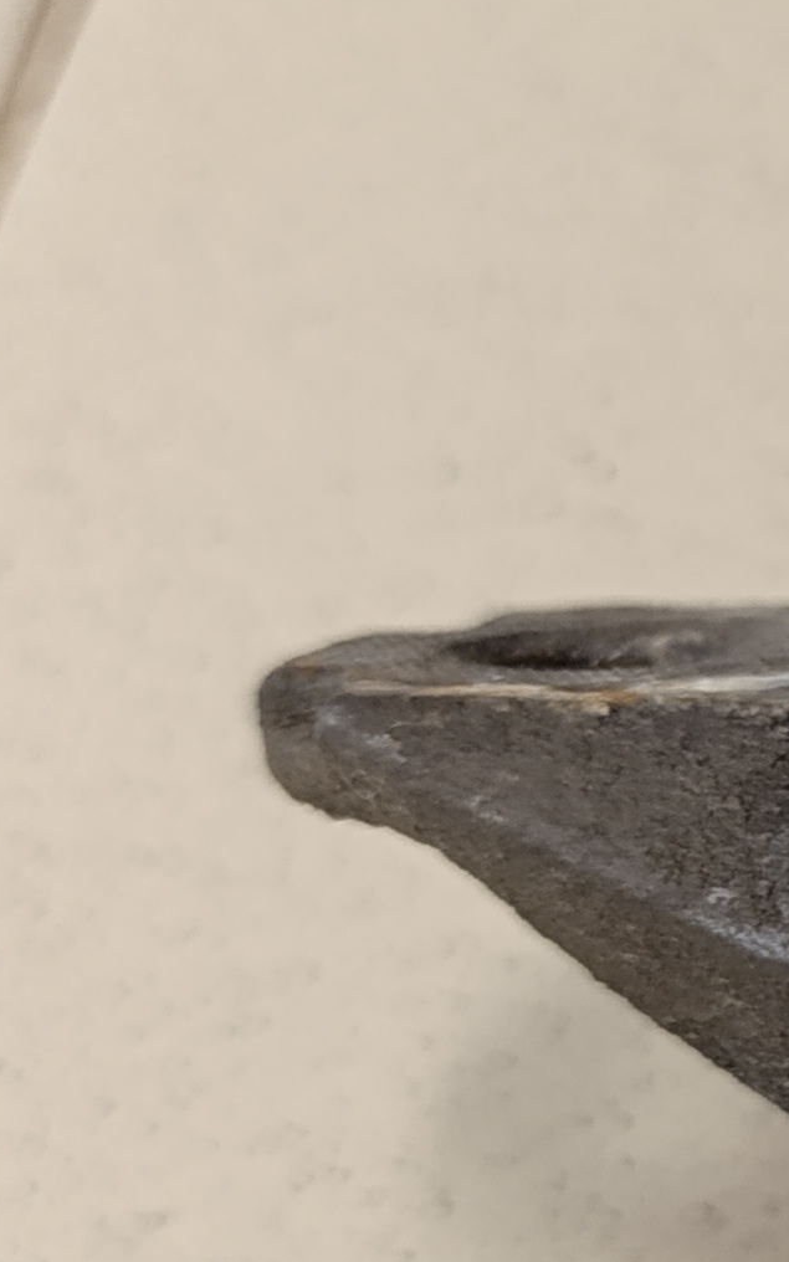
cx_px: 1743
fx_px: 3372
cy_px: 827
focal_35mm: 98
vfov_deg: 21.1
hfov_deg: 11.5
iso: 1250
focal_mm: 6.14
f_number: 1.6
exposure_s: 1/100
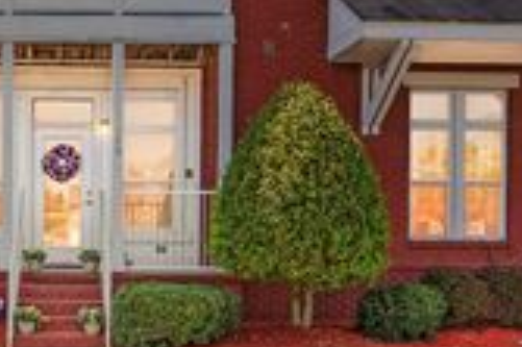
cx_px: 69
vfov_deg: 28.0
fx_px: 695
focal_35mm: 48
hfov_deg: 38.7
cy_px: 164
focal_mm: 16
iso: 50
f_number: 10
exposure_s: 1/40
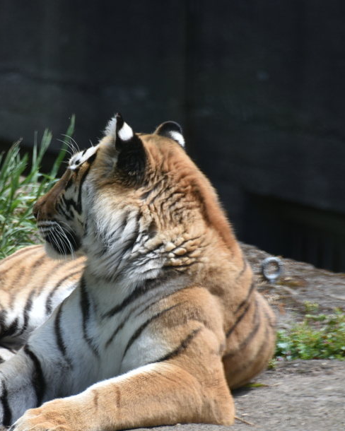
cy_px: 262
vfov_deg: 3.3
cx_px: 99
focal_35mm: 591
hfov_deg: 2.6
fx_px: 7543
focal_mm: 300
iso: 250
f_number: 5.6
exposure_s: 1/640
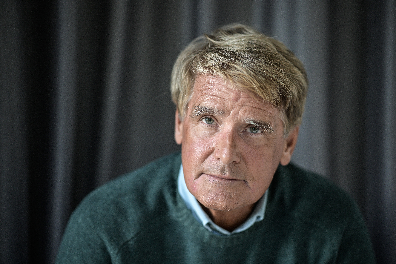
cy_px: 133
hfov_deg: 19.3
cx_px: 198
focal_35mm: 106
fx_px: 1166
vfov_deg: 12.9
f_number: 1.8
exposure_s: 1/250
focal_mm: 105
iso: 800
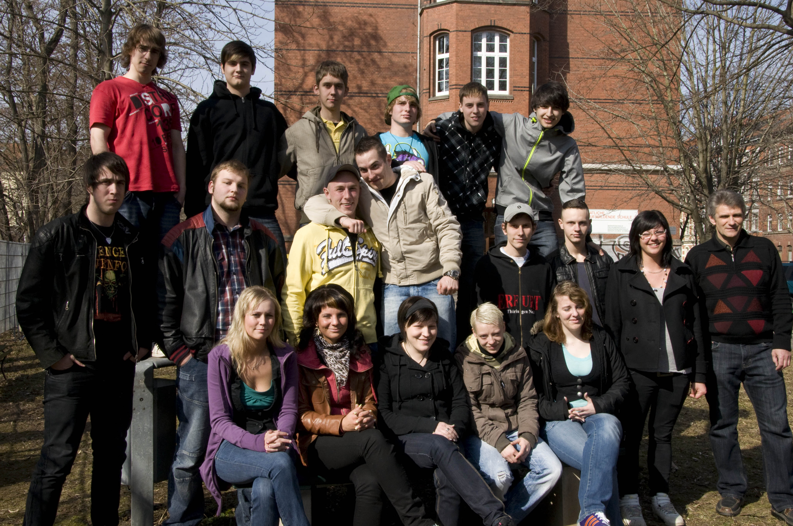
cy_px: 263
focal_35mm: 38
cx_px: 396
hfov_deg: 51.3
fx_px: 825
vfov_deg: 35.4
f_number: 20
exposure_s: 1/200
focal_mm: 25
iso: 500
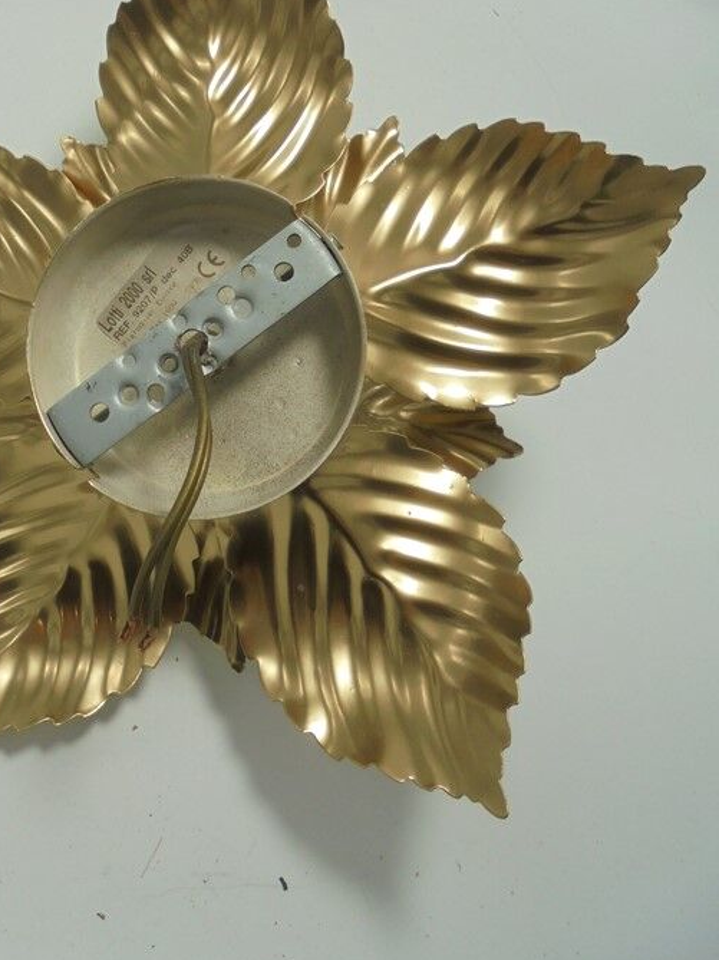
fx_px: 970
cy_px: 337
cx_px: 239
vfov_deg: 51.9
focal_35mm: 35
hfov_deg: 40.2
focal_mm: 4.6
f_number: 3.5
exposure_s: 1/125
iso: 100
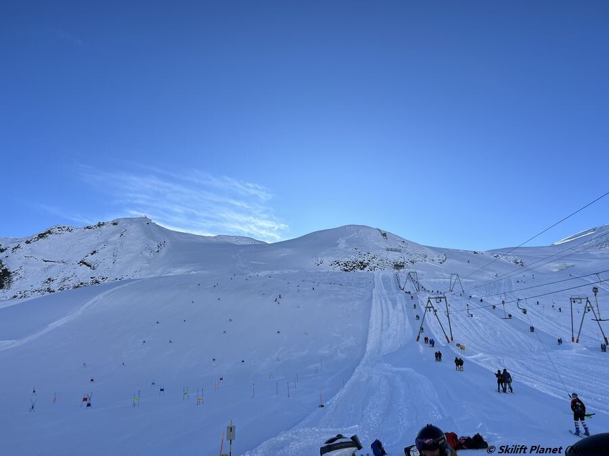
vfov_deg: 53.1
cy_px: 228
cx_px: 304
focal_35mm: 26
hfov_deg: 67.3
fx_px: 457
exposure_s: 1/4630
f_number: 1.5
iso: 50
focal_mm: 5.7
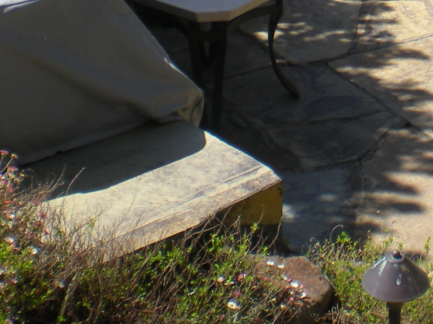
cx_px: 427
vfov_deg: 12.3
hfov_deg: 16.8
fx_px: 1438
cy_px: -145
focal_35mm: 115
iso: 64
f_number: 4.6
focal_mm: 6.3
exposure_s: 1/357
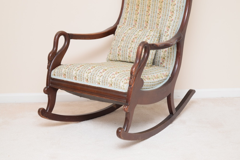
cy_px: 80
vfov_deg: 16.6
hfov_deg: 24.6
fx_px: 550
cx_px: 120
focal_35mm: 82
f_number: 5.6
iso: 800
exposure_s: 1/60
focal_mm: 55
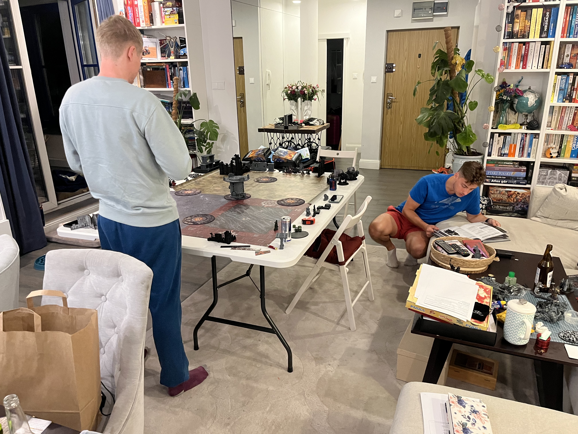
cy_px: 217
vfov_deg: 53.1
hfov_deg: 67.3
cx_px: 289
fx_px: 434
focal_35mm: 26
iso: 400
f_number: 1.6
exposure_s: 1/50
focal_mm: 5.1
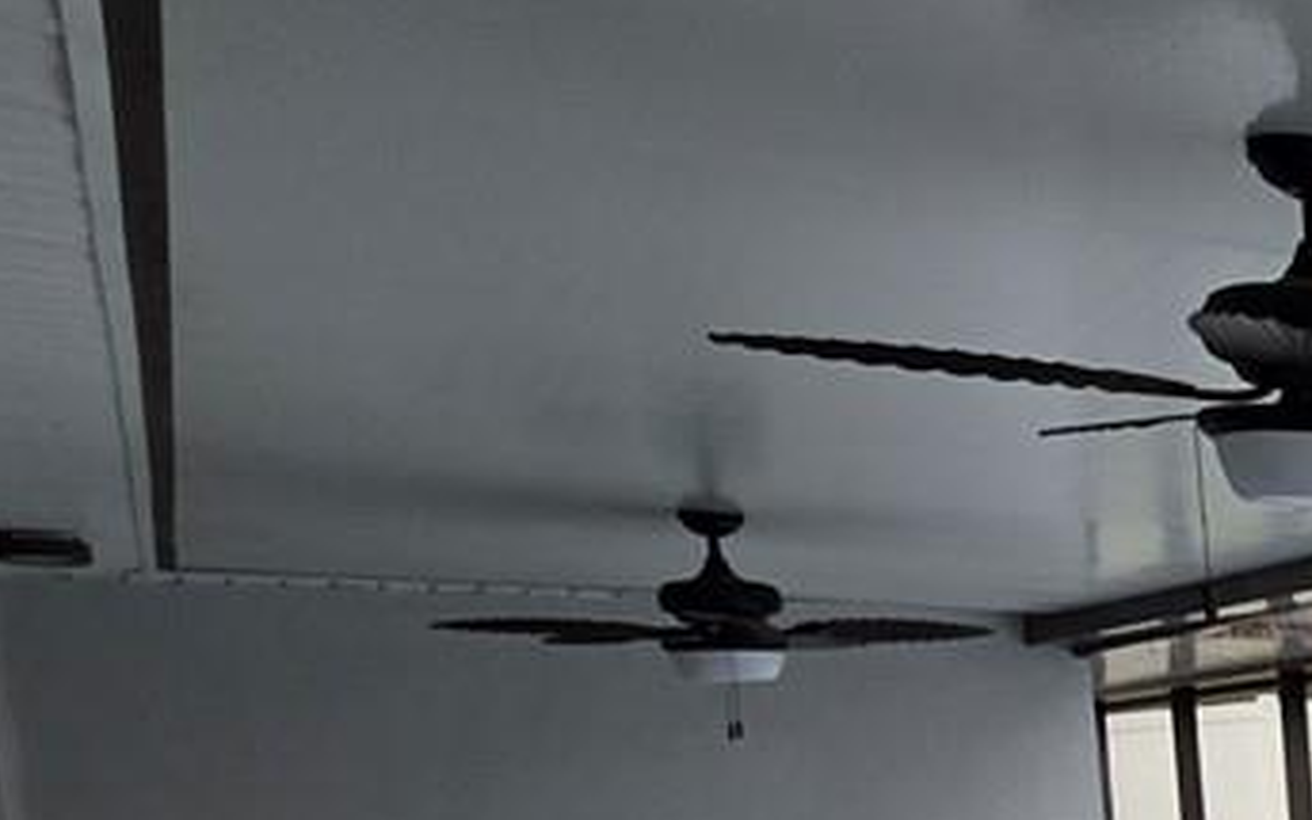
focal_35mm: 64
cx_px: 2483
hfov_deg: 20.2
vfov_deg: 18.6
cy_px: 1117
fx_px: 2288
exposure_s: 1/410
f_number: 1.9
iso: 40
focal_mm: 2.2
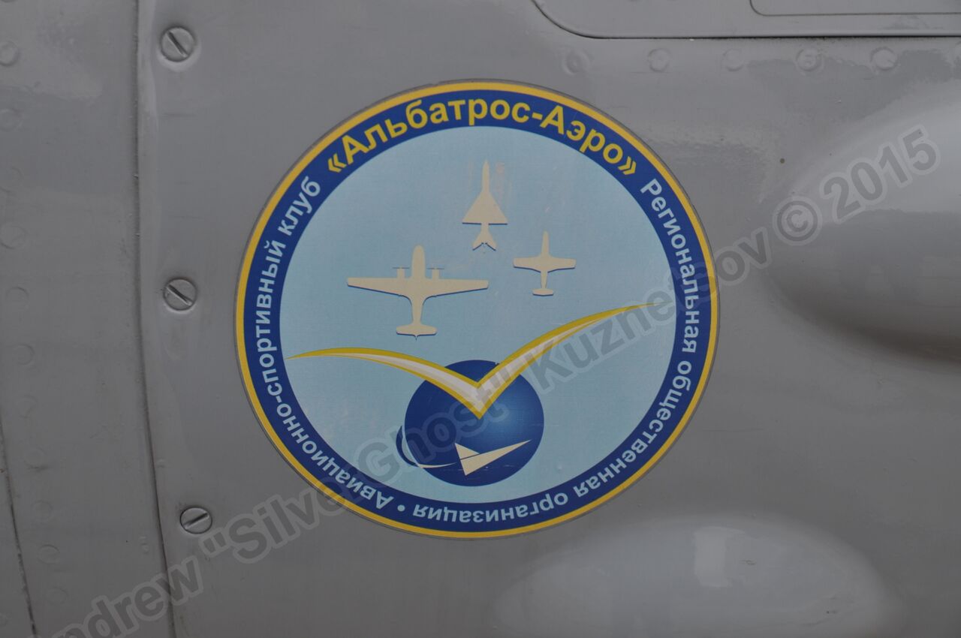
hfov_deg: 31.9
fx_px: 1680
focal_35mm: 63
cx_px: 480
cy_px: 319
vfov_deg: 21.5
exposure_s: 1/100
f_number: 5.6
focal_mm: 42
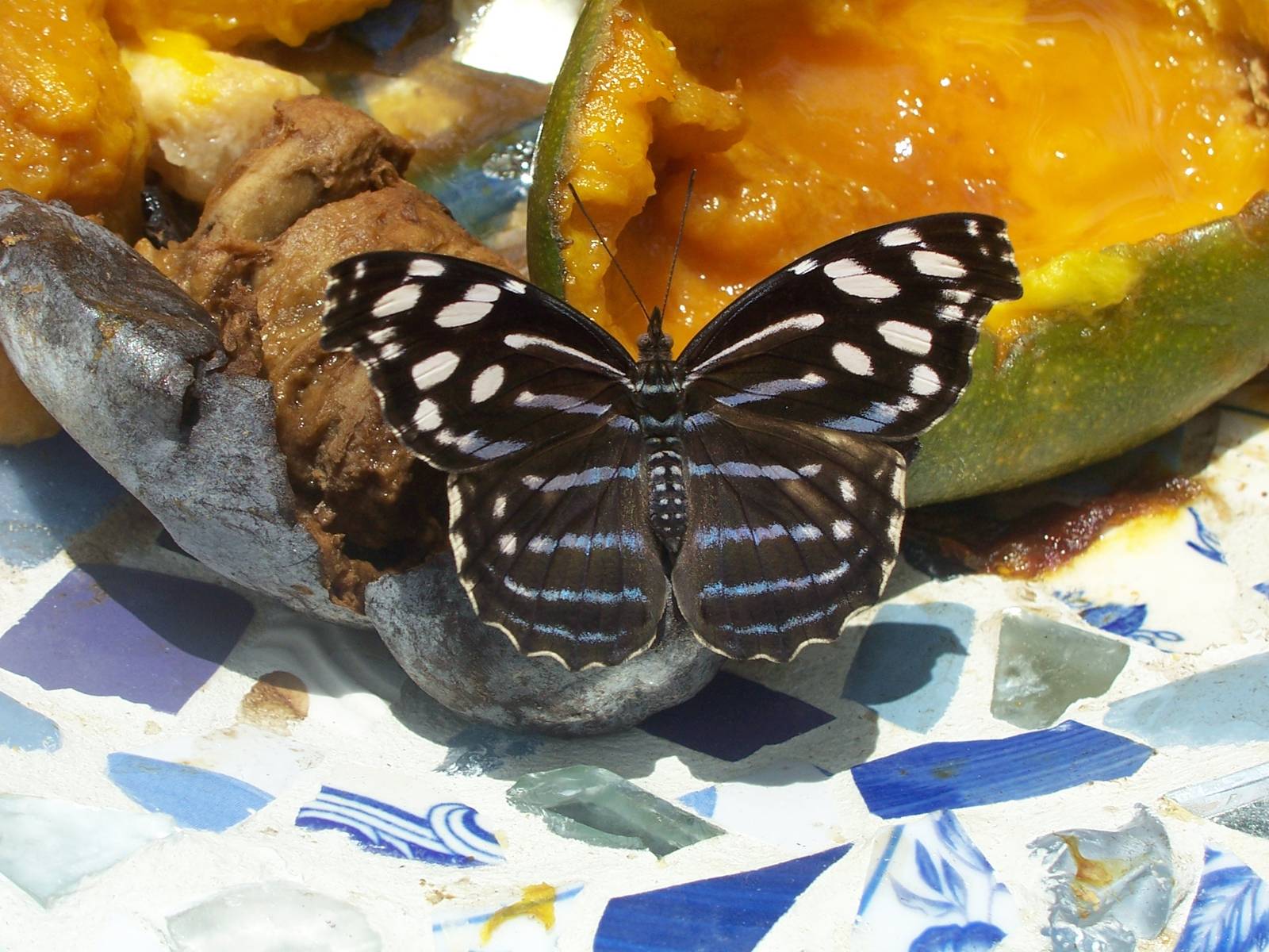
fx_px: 2639
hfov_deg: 27.0
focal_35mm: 72
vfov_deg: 20.4
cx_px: 634
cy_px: 476
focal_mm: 12.3
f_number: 4.8
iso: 80
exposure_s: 1/180
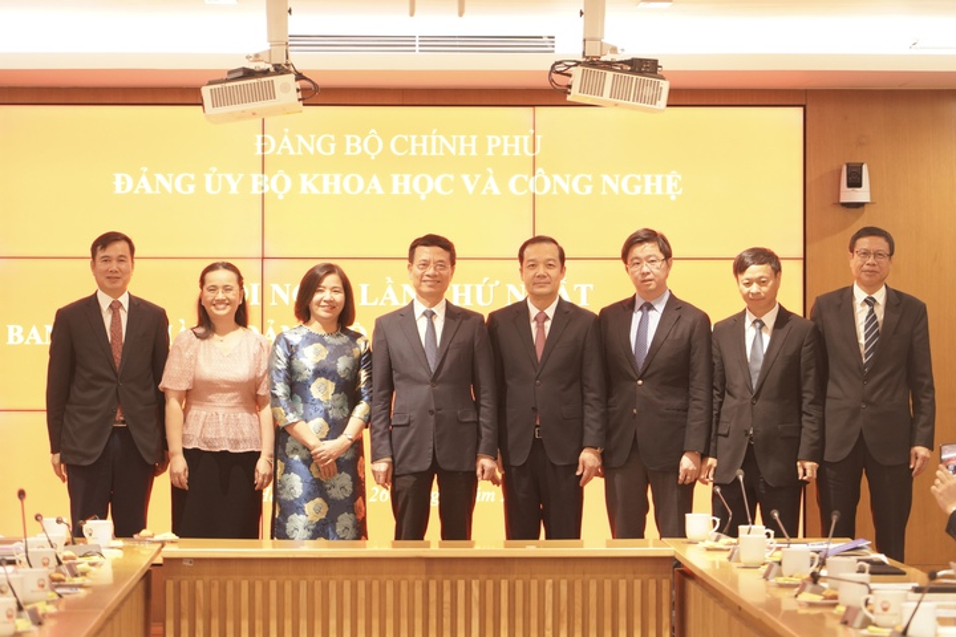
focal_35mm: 105
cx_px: 478
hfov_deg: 19.5
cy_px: 318
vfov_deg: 13.0
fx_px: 2788
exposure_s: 1/50
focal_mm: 105
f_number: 4
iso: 1600
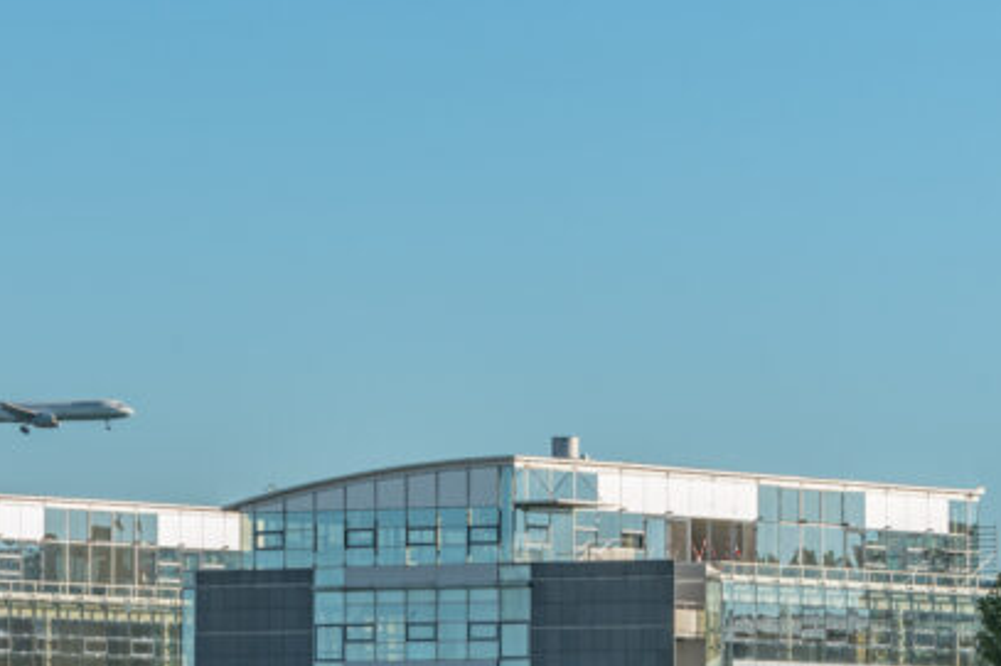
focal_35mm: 239
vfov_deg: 5.7
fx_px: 6642
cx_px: 150
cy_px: 721
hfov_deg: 8.6
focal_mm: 95
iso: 100
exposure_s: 1/125
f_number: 13
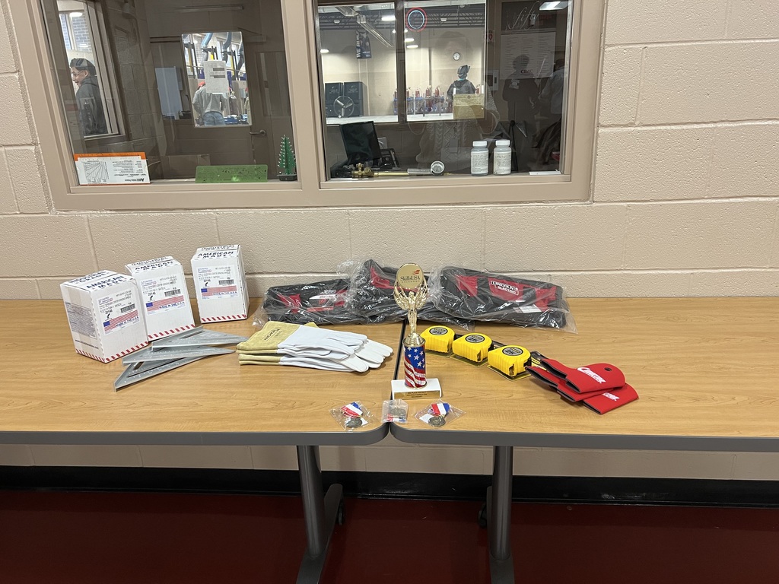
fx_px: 585
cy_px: 292
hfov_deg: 67.3
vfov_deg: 53.1
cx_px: 390
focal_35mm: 26
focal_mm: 5.7
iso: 160
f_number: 1.5
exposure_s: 1/60
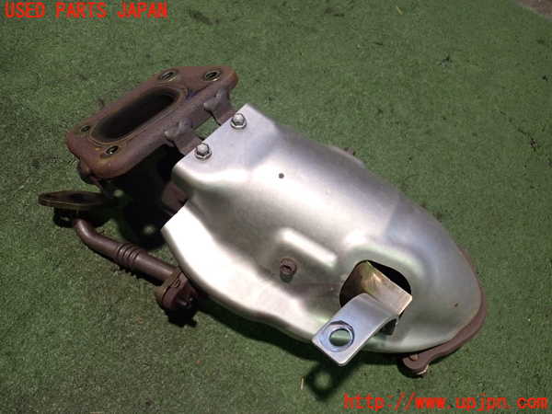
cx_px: 276
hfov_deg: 60.0
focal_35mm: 30
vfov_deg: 46.8
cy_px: 207
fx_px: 478
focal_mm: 5.4
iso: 320
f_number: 2.3
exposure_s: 1/30
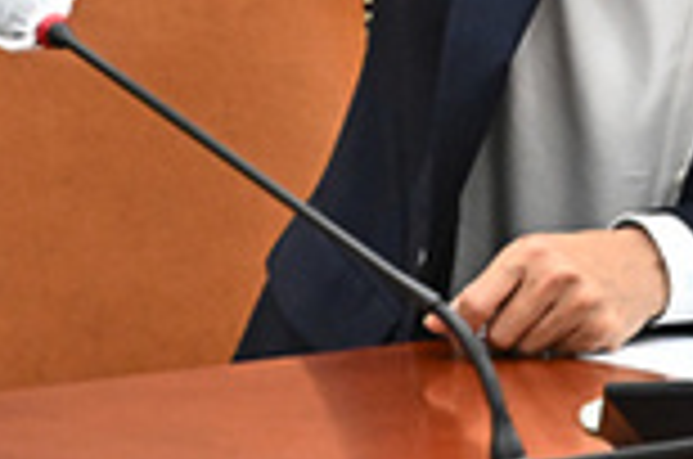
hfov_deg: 5.4
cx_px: 1278
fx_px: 7204
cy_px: -340
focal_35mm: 375
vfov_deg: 3.6
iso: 3200
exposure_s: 1/250
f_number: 6.3
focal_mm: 90
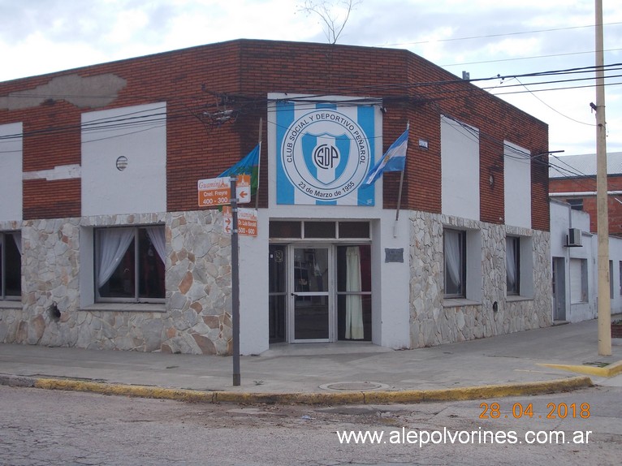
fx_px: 916
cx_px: 311
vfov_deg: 28.5
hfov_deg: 37.5
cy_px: 233
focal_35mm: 51
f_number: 7.2
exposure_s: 1/200
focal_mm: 7.2
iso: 80
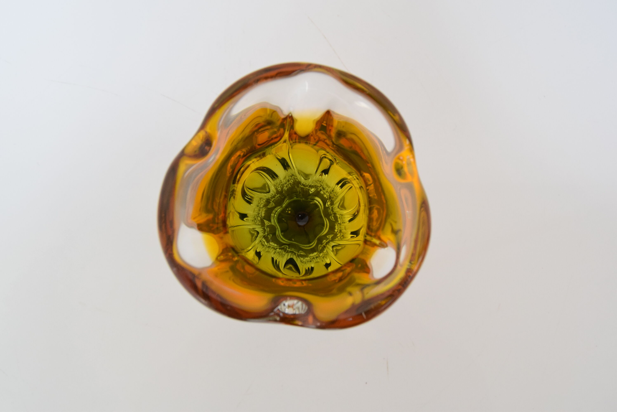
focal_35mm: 34
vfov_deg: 38.4
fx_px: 592
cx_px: 308
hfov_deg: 55.1
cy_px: 206
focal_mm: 23
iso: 1600
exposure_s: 1/125
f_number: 5.6
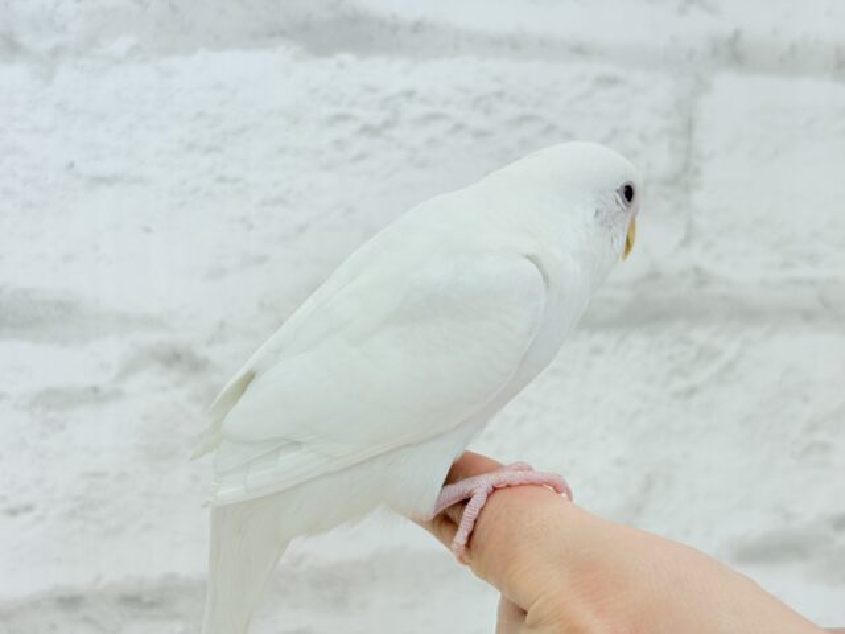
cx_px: 422
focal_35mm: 52
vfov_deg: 28.0
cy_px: 317
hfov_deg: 36.8
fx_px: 1269
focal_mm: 5.96
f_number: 1.6
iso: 32
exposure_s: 1/50
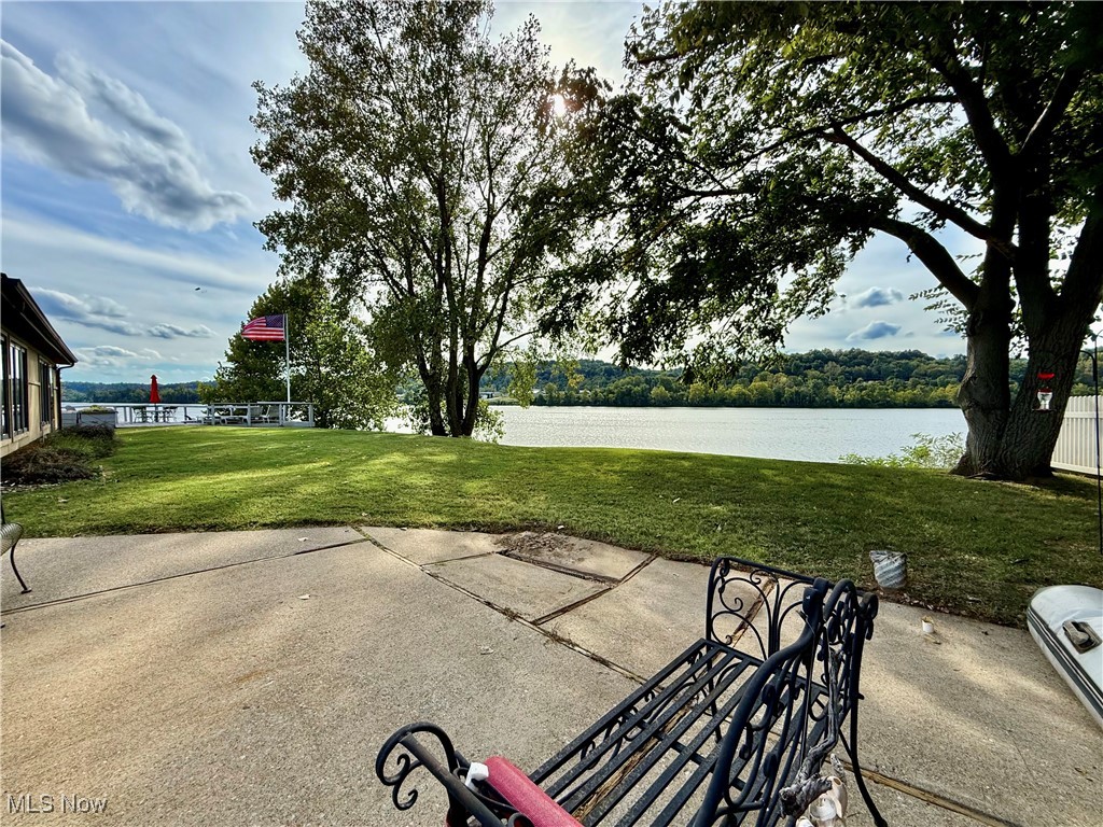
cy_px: 414
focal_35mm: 14
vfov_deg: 85.7
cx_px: 552
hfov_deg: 102.1
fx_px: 446
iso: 64
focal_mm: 2.22
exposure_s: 1/1285
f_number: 2.2
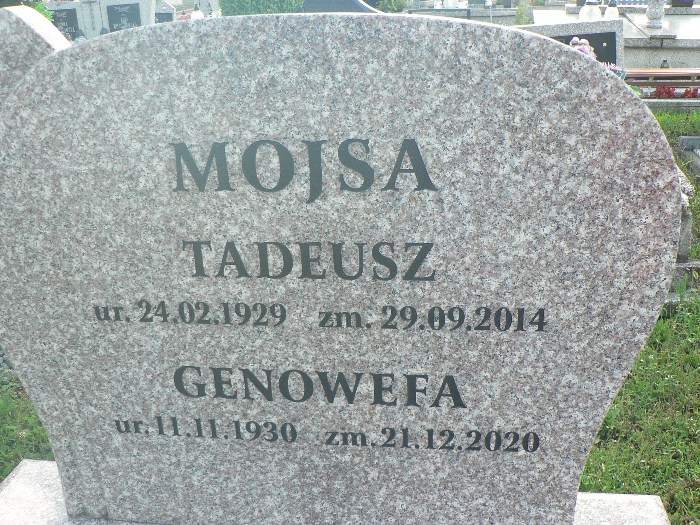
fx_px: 728
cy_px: 262
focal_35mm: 36
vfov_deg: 39.7
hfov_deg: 51.4
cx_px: 350
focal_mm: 6
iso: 80
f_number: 3.6
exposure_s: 1/80
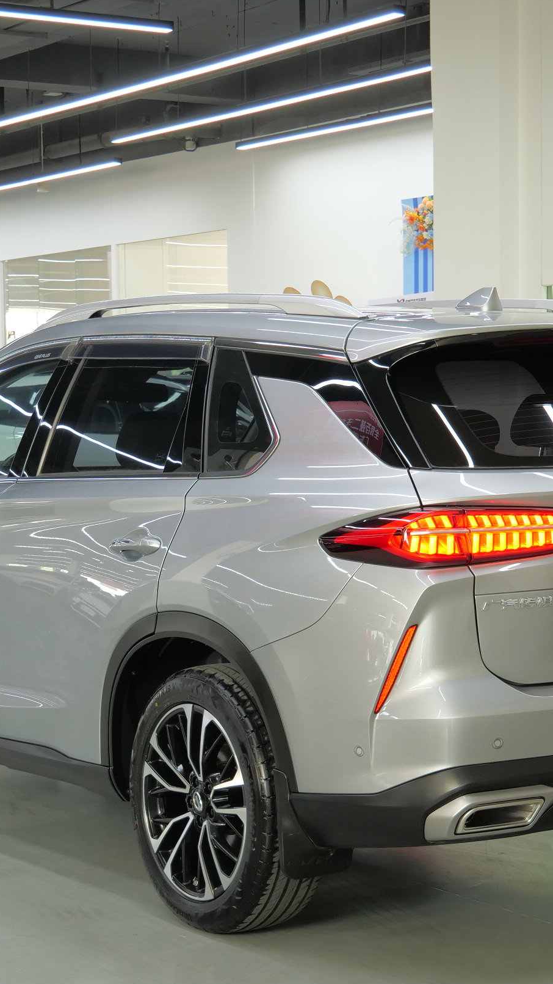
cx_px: 328
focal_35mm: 71
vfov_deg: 29.7
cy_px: 577
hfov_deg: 17.0
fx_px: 1851
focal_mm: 20
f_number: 4.1
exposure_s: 1/15
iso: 250
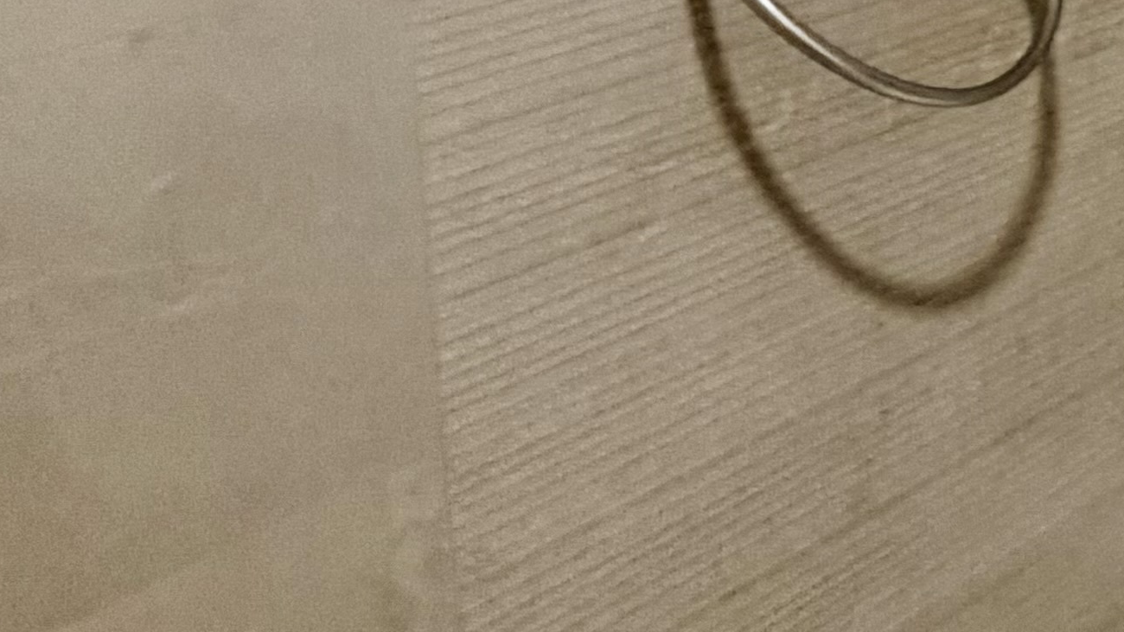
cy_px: -435
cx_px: 2278
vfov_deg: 15.8
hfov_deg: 18.7
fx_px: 1997
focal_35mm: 67
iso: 320
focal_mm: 2.22
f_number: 2.2
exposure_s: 1/81
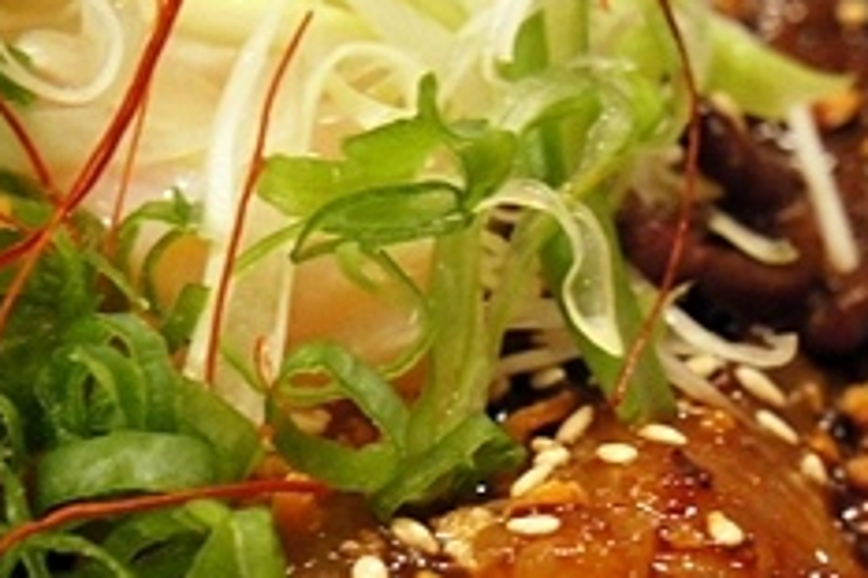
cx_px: -48
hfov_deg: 11.7
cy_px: 457
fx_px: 4192
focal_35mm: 174
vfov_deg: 7.9
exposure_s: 1/15
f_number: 6.3
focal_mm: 30
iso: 1600
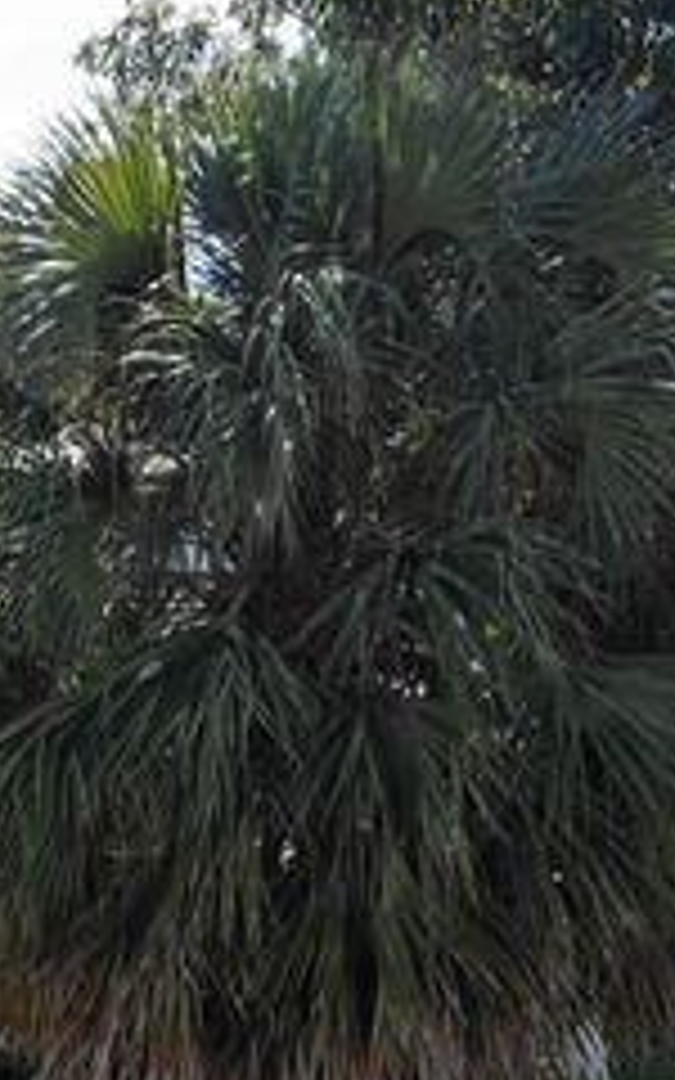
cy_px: 875
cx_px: -292
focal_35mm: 63
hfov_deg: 18.6
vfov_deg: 31.6
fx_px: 1854
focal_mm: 4.5
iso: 100
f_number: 2.8
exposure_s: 1/520
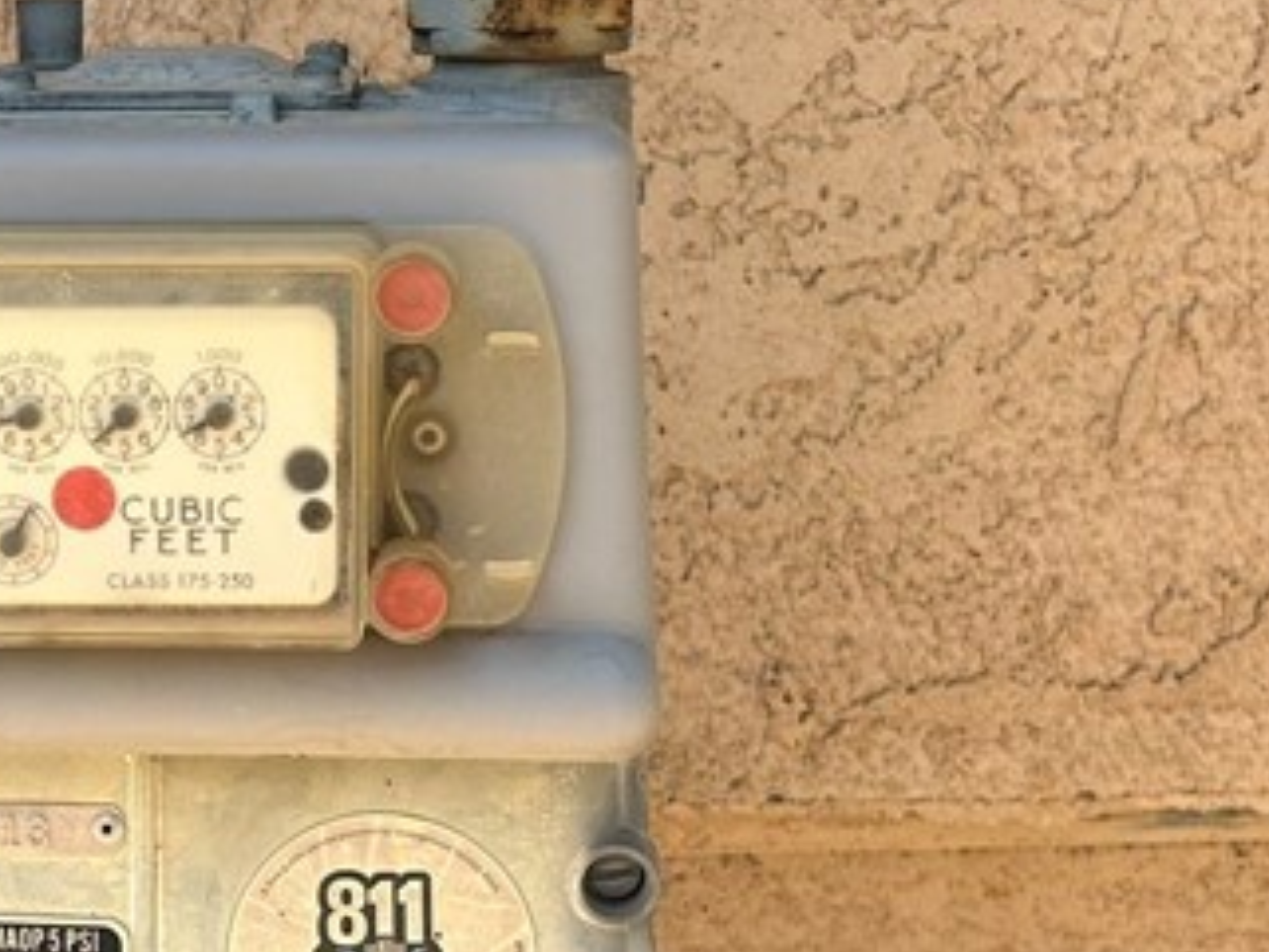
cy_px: 585
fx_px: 3044
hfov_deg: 23.0
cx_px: 130
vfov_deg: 17.8
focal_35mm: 83
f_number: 1.5
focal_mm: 5.7
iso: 50
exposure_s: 1/2045
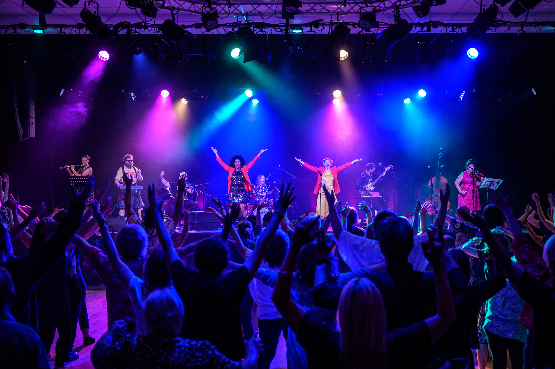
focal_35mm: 52
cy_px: 184
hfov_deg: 38.2
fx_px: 801
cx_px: 278
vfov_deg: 26.0
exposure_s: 1/320
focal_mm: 52
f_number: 4
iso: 2500
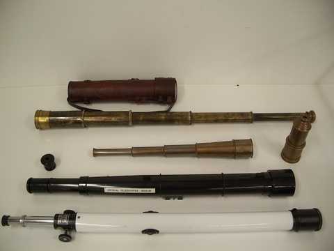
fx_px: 357
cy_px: 126
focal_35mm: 37
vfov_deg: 38.7
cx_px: 167
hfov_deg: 50.1
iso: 64
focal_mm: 7.8
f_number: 2.8
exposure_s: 1/30
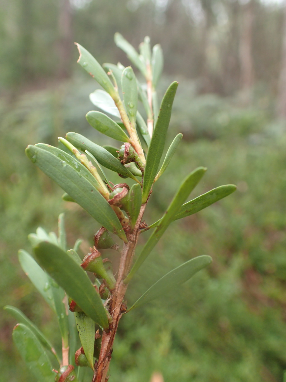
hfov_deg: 46.8
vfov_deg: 60.0
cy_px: 191
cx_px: 143
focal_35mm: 30
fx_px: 330
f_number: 2.3
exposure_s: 1/125
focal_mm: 5.5
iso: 200
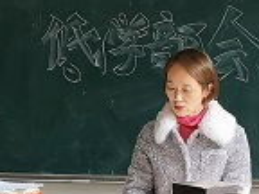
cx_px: 122
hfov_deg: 11.0
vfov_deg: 8.3
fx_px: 1339
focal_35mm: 179
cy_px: 97
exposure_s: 1/129
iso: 50
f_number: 1.8
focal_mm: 5.58
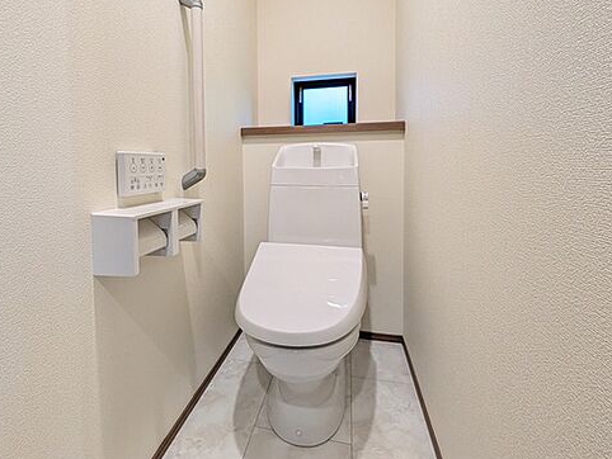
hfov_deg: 87.4
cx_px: 274
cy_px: 182
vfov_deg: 70.8
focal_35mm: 18
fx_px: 318
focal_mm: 1.83
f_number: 2.2
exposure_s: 1/60
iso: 243
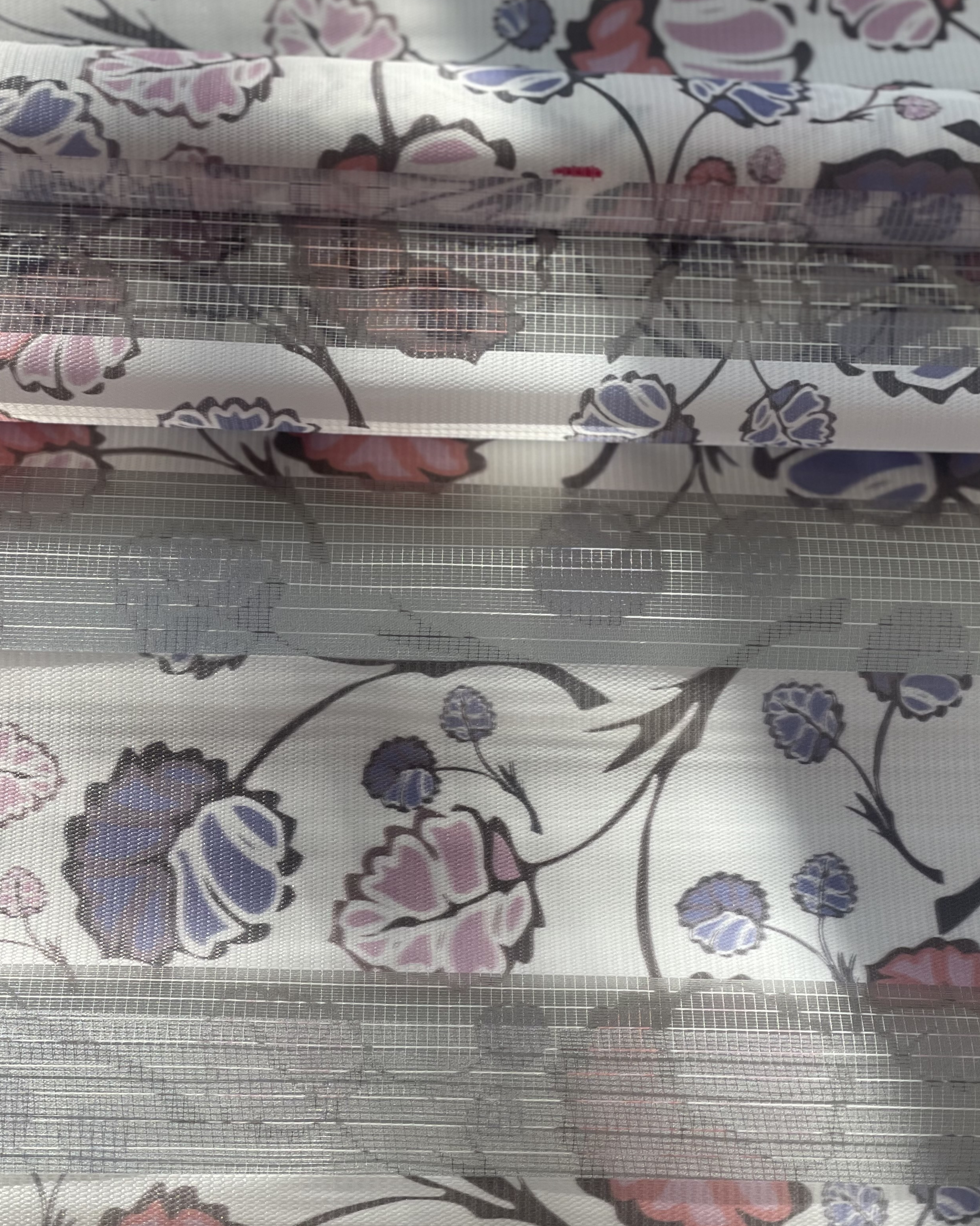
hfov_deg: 23.1
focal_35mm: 66
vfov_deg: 28.6
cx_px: 538
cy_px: 735
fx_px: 2393
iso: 25
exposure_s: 1/180
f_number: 2
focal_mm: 6
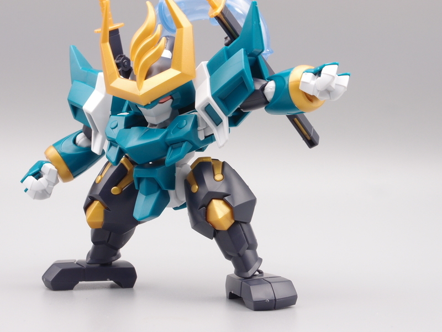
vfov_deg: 20.7
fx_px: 907
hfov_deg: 27.4
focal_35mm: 71
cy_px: 166
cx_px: 221
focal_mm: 15.27
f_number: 8
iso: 100
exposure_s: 1/5
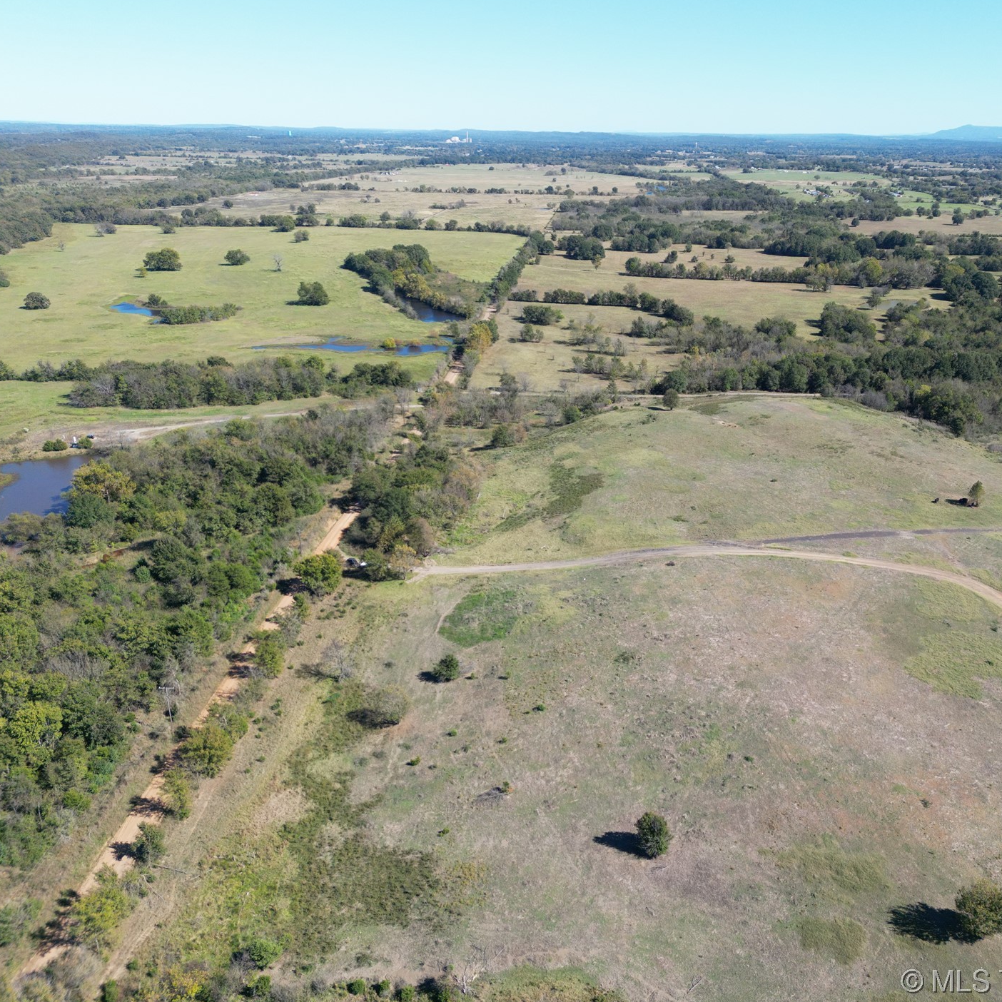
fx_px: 950
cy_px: 497
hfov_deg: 54.7
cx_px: 654
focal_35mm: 29
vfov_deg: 55.6
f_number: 1.7
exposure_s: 1/2000
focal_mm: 6.72
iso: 150
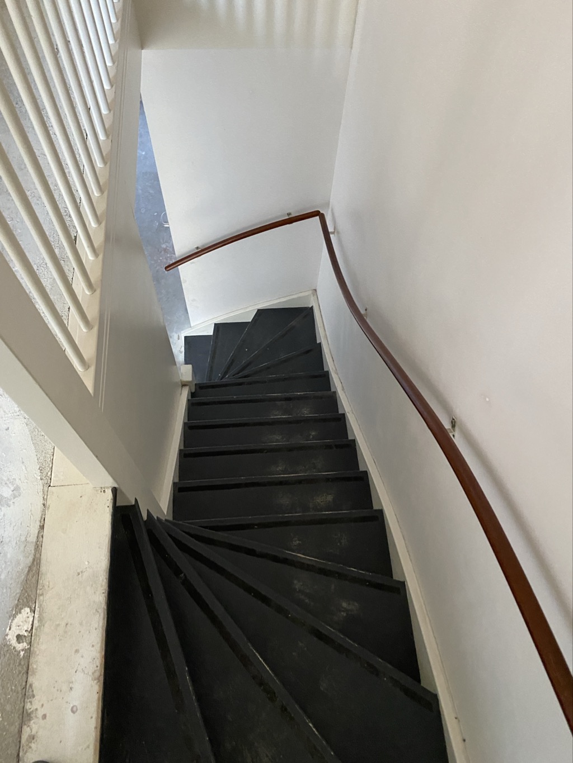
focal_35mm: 26
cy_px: 382
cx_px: 286
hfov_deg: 53.1
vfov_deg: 67.3
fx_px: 574
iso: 500
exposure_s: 1/58
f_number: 1.8
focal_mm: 4.25
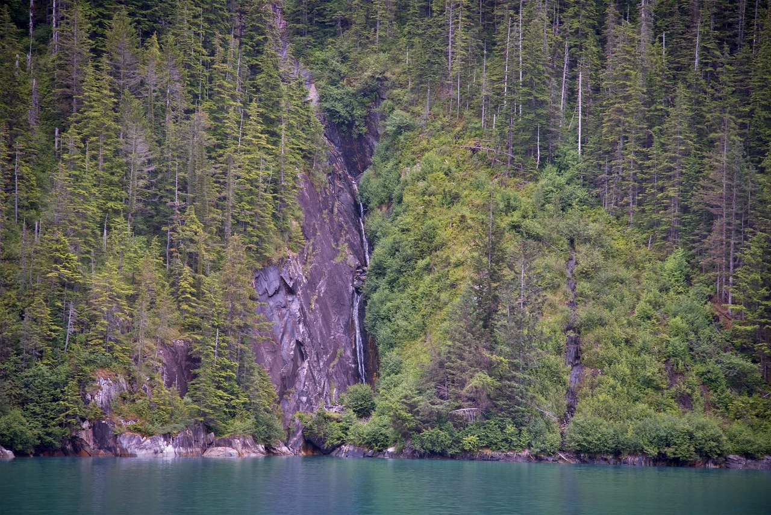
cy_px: 258
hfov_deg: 17.1
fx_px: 2570
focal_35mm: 120
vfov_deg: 11.4
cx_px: 386
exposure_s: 1/250
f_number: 4
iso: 320
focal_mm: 120
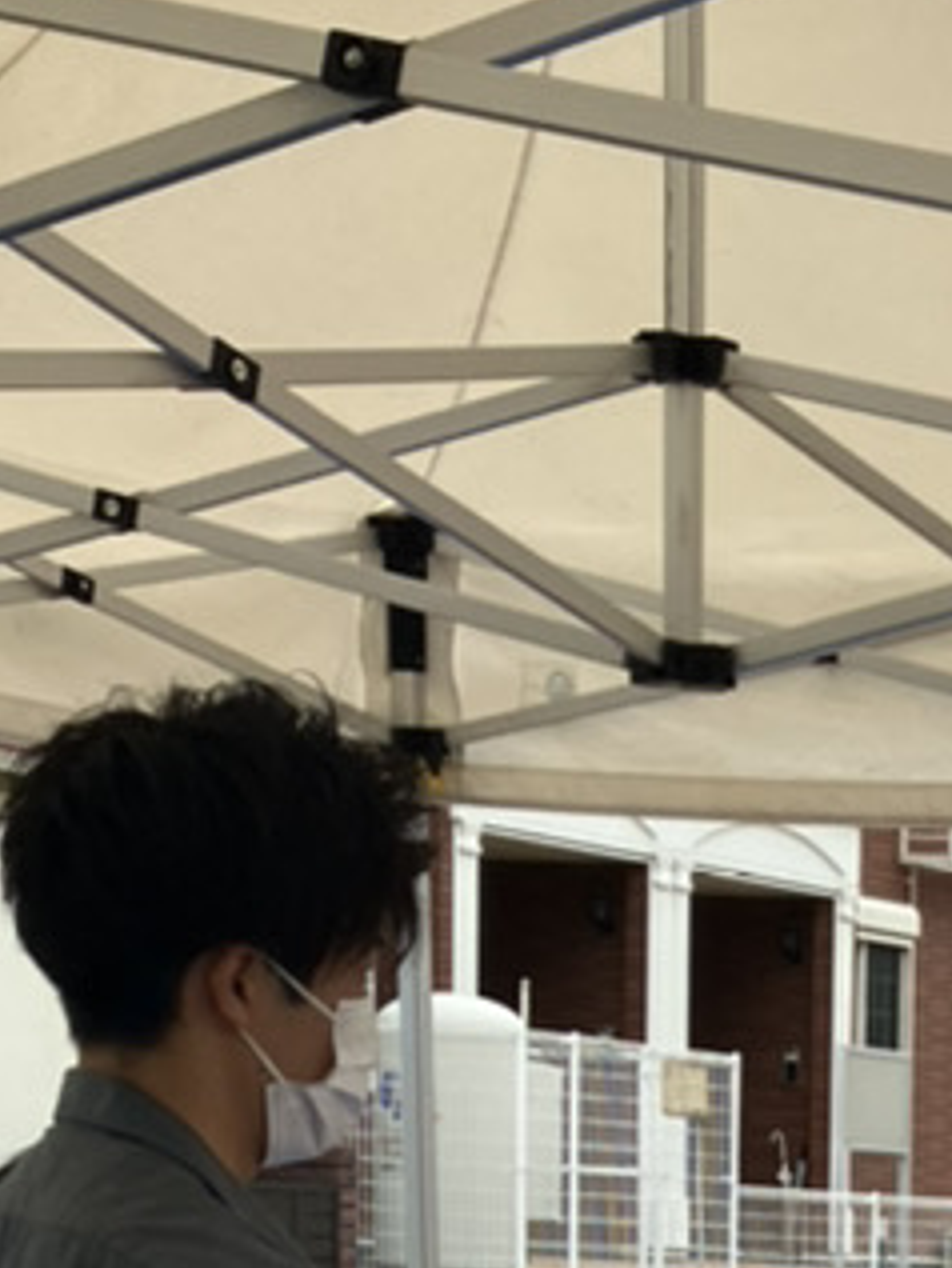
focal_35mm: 106
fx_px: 3884
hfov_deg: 13.2
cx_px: 1444
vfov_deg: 16.4
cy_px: 2052
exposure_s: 1/960
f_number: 1.8
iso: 32
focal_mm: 3.99
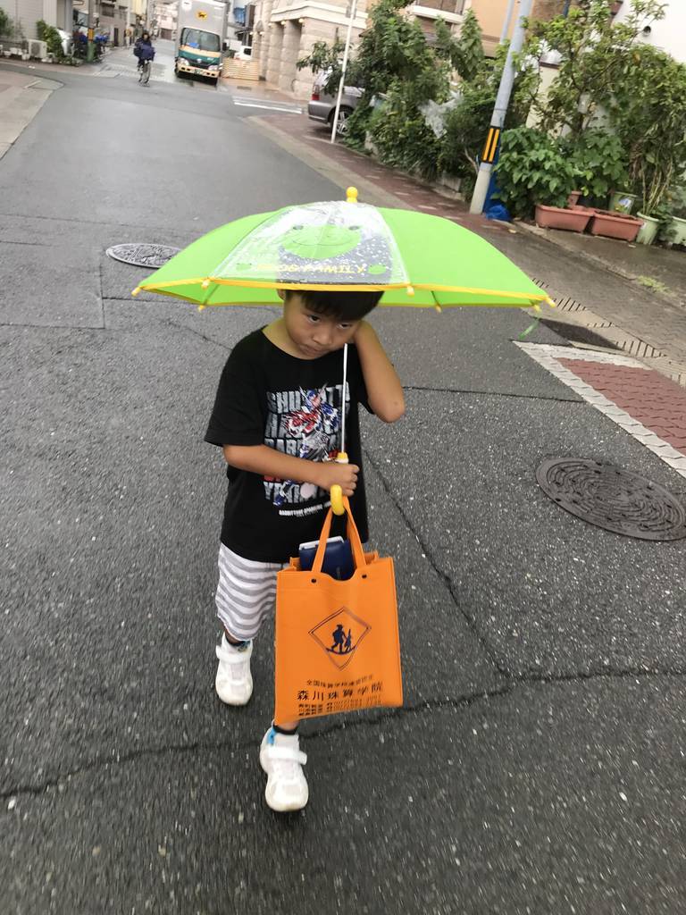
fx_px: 740
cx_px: 343
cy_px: 458
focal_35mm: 28
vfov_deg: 63.4
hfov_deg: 49.7
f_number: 1.8
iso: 25
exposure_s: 1/60
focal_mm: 3.99
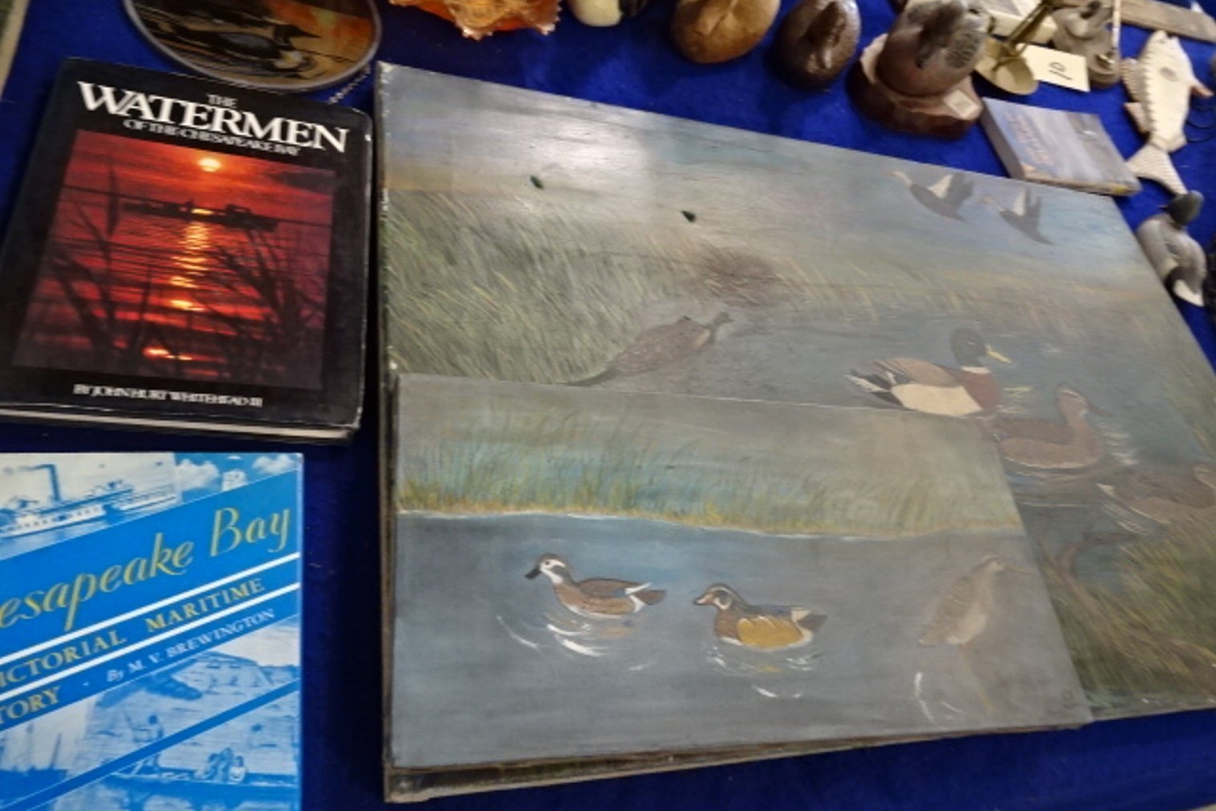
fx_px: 844
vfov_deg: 51.3
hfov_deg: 71.5
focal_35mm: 25
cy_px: 388
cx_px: 608
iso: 500
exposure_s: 1/30
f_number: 3.5
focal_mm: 4.1
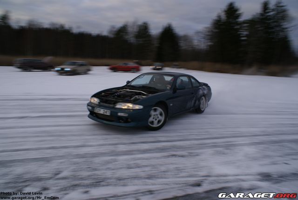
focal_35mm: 27
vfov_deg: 48.0
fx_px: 224
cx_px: 149
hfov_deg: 67.3
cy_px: 100
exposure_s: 1/80
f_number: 9
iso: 100
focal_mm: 18
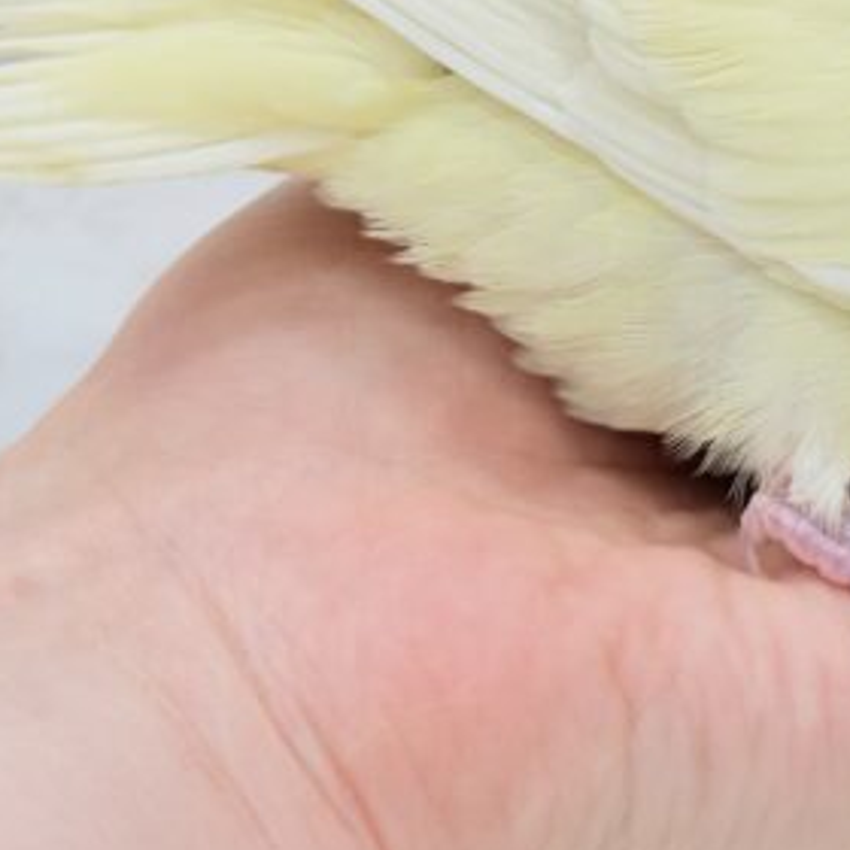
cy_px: 188
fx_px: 2917
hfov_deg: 16.1
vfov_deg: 16.5
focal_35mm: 105
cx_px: 938
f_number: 1.6
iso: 64
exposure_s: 1/100
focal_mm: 5.96
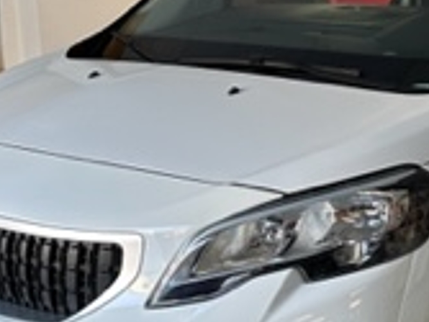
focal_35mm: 69
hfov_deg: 25.1
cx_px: 527
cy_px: 199
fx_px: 855
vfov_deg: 21.3
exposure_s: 1/100
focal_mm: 6.86
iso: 80
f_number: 1.78
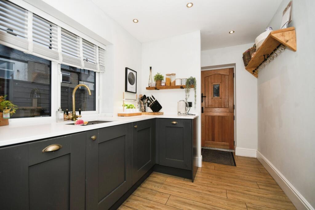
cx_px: 158
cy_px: 105
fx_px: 131
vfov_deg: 77.3
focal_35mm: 15
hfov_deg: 100.4
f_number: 8
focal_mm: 10
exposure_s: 1/60
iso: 400
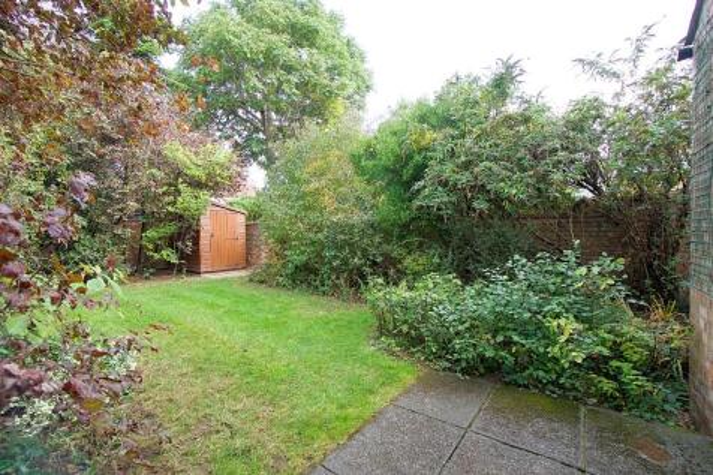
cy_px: 238
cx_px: 356
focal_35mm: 15
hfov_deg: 100.4
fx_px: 297
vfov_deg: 77.3
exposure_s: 1/60
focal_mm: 10
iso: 100
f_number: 4.5
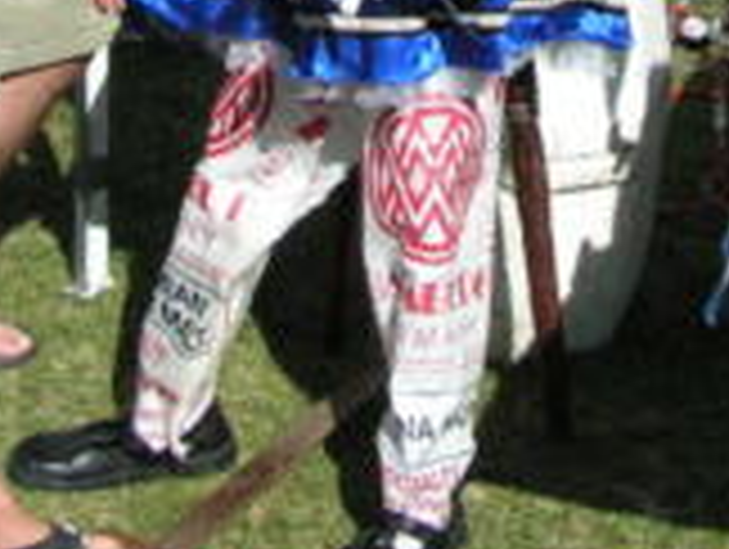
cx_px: 513
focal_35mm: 117
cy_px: -232
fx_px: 2468
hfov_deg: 16.7
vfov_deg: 12.2
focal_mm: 5.8
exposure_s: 1/640
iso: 50
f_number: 5.6
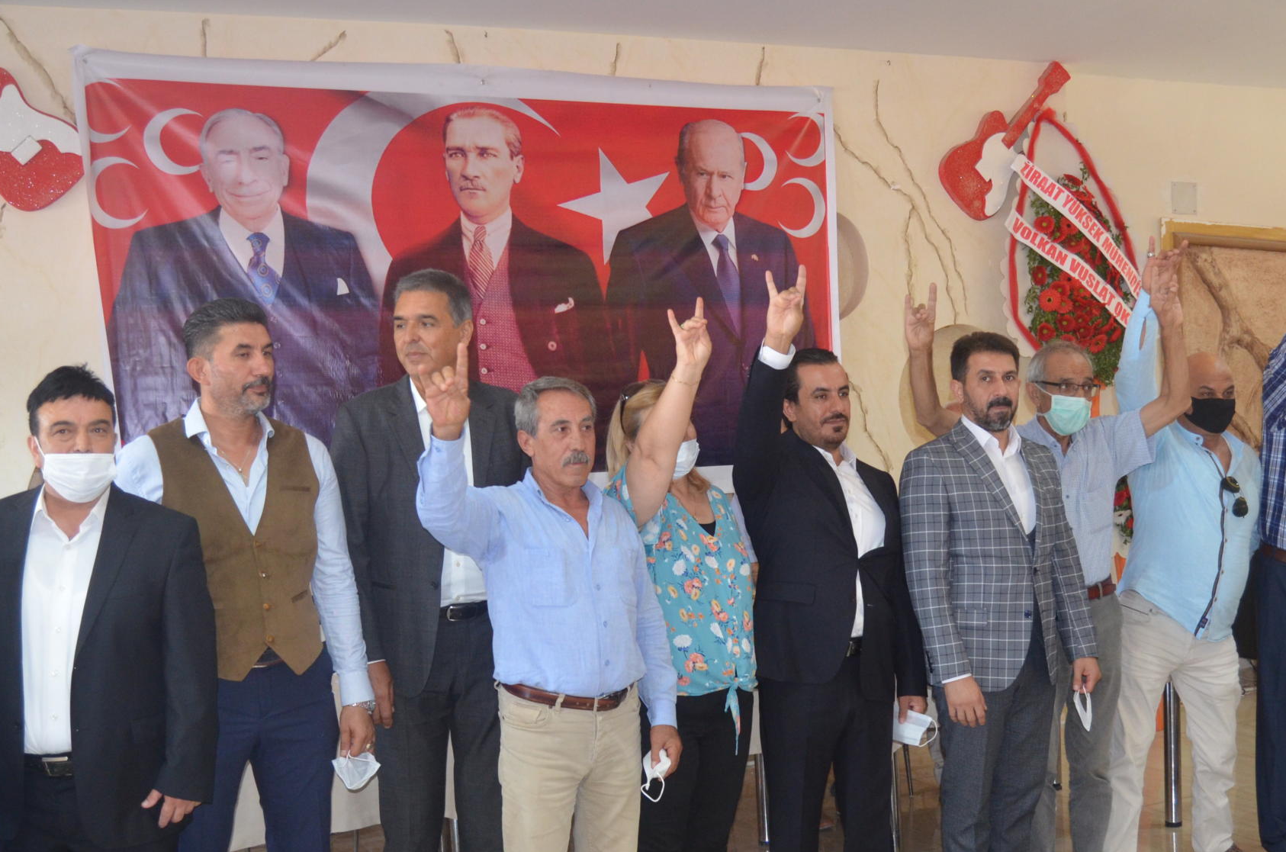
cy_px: 469
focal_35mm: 41
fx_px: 1462
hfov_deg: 47.5
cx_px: 690
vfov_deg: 32.5
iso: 1000
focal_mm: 18
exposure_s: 1/60
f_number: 3.5
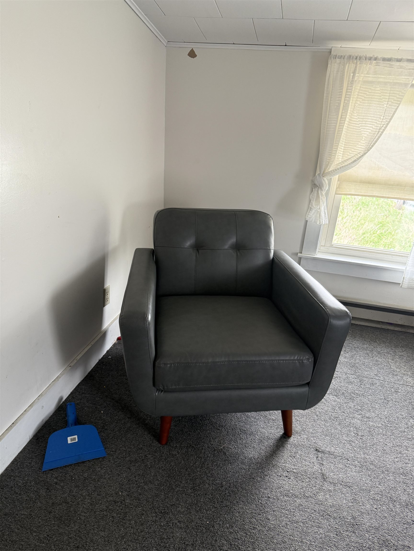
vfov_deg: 71.6
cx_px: 207
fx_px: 383
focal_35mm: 24
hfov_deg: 56.8
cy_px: 276
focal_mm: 6.76
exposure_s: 1/71
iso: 200
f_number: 1.78
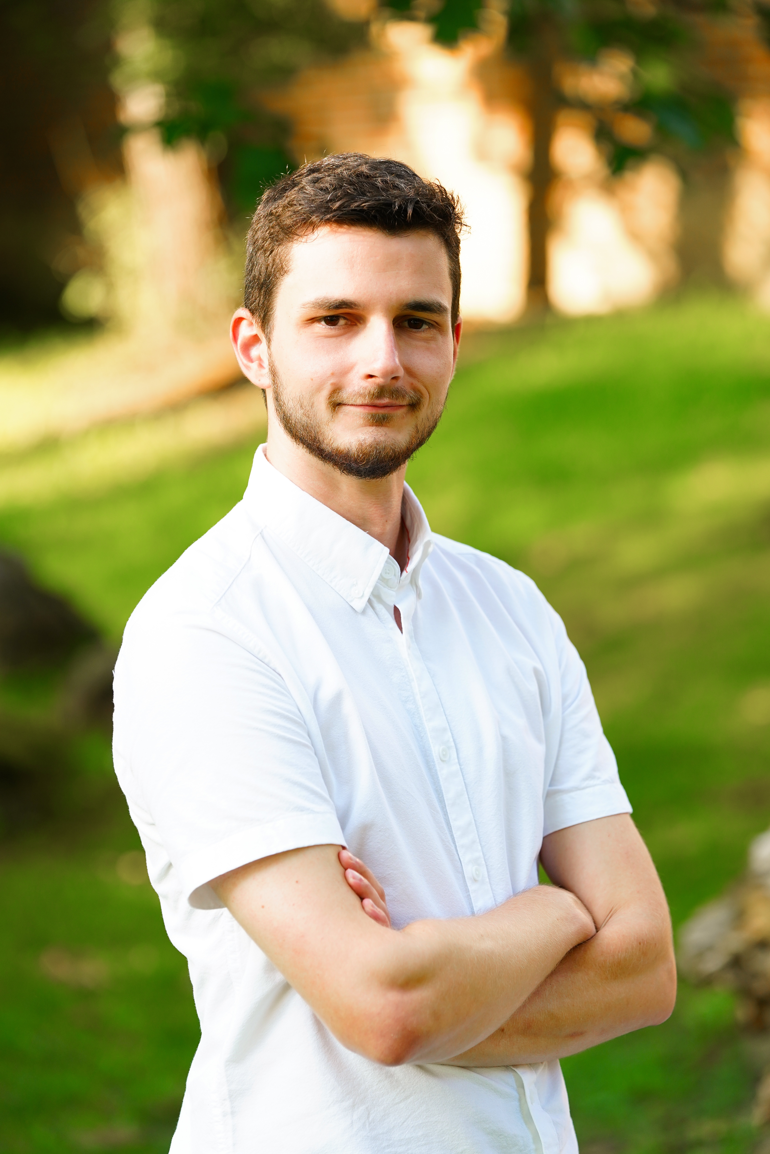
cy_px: 577
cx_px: 385
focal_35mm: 138
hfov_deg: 9.9
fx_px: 4427
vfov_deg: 14.9
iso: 500
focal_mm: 138
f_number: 3.5
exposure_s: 1/250
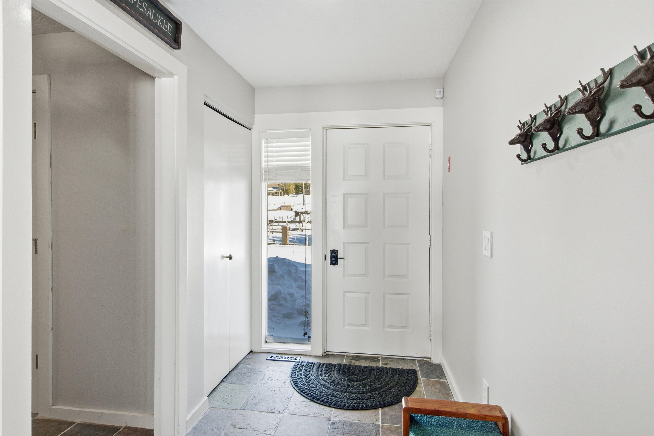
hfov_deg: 90.0
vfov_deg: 67.4
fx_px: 327
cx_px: 327
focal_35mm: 18
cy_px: 218
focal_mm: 18
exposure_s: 1/2000
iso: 1250
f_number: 8
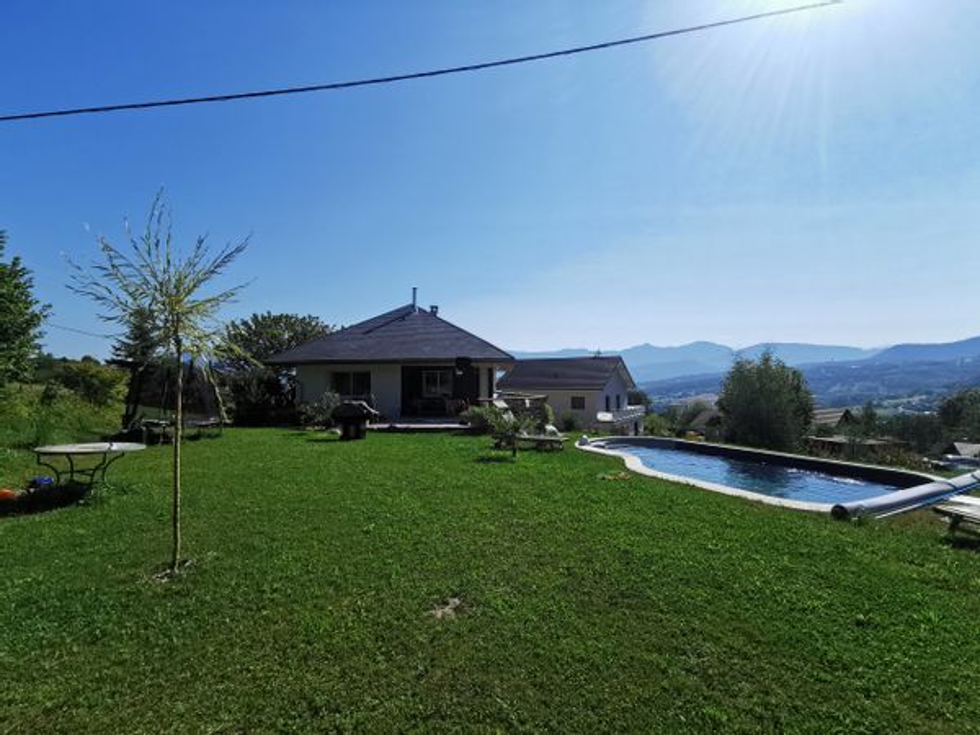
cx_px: 490
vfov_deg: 78.1
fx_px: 453
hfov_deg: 94.5
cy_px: 368
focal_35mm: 16
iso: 50
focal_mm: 2.35
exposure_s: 1/1229
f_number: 2.2
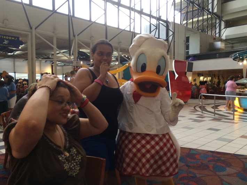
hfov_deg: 61.7
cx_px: 124
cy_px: 92
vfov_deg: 48.2
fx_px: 207
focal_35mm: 29
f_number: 2.2
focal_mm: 4.15
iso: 40
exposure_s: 1/30
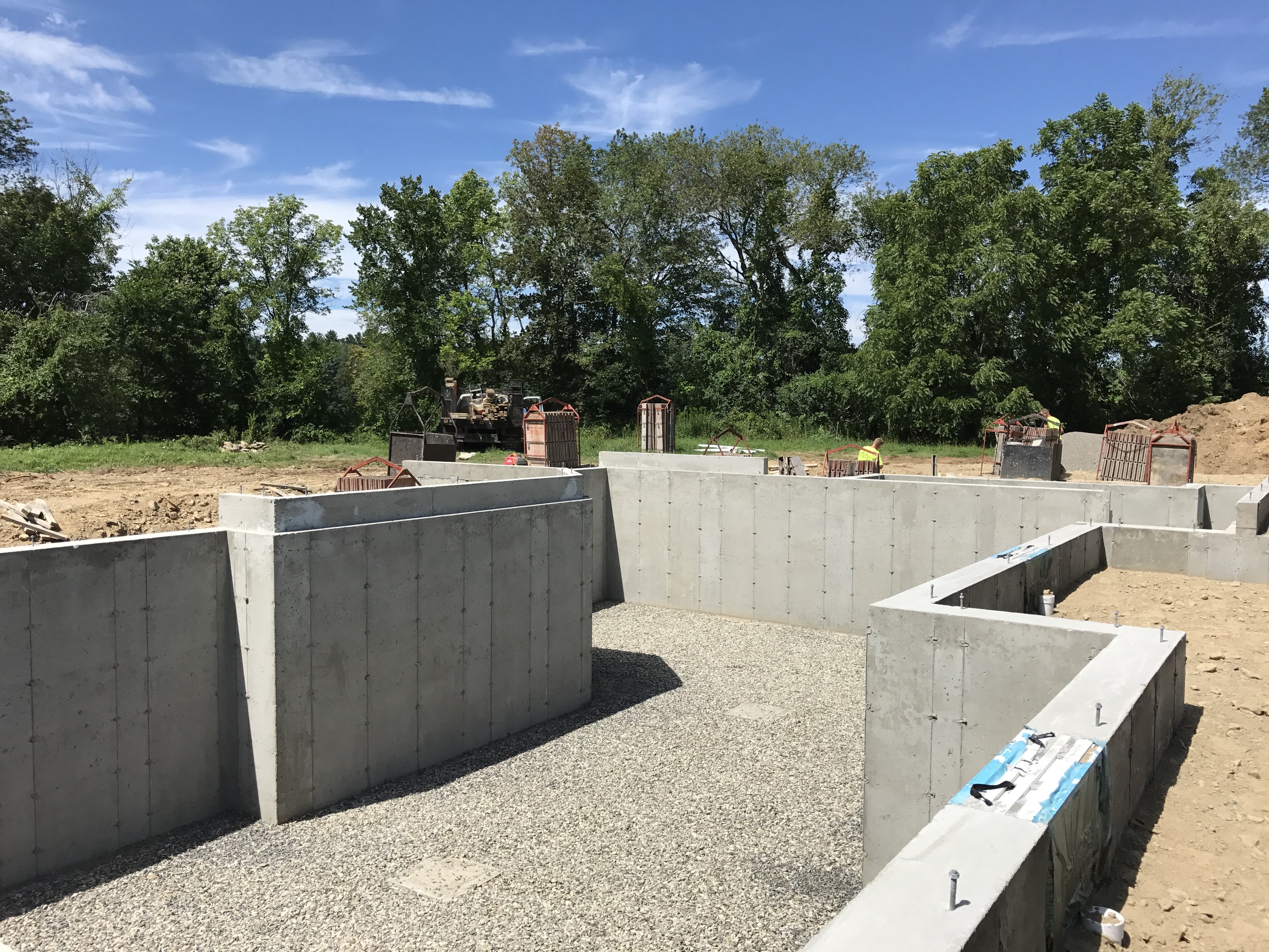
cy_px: 476
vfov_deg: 49.7
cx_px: 634
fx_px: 1026
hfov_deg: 63.4
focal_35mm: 28
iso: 20
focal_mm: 3.99
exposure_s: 1/2907
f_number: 1.8
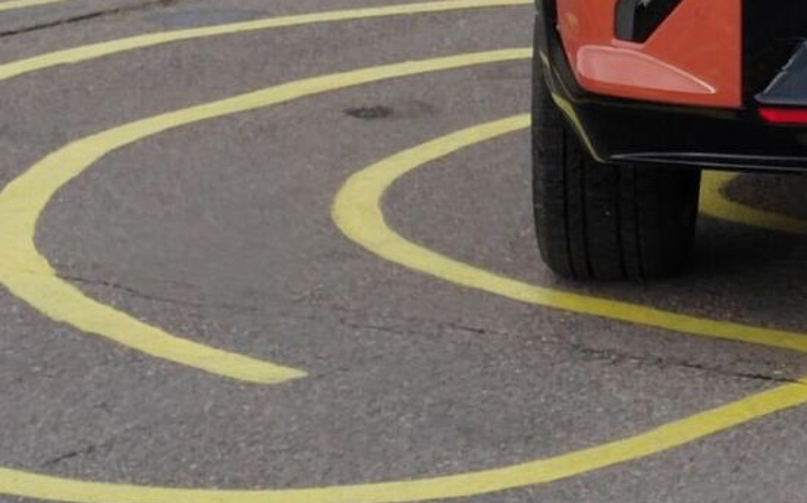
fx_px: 4396
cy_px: -361
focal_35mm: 200
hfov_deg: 10.2
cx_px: 1115
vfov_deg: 6.4
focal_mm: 5.52
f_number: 1.9
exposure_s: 1/450
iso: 100
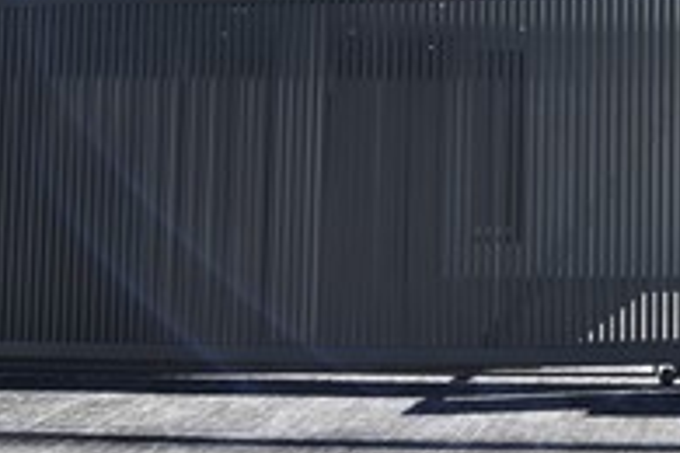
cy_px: -200
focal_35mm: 46
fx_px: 869
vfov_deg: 24.0
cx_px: 816
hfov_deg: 34.3
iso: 64
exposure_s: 1/200
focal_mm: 14
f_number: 4
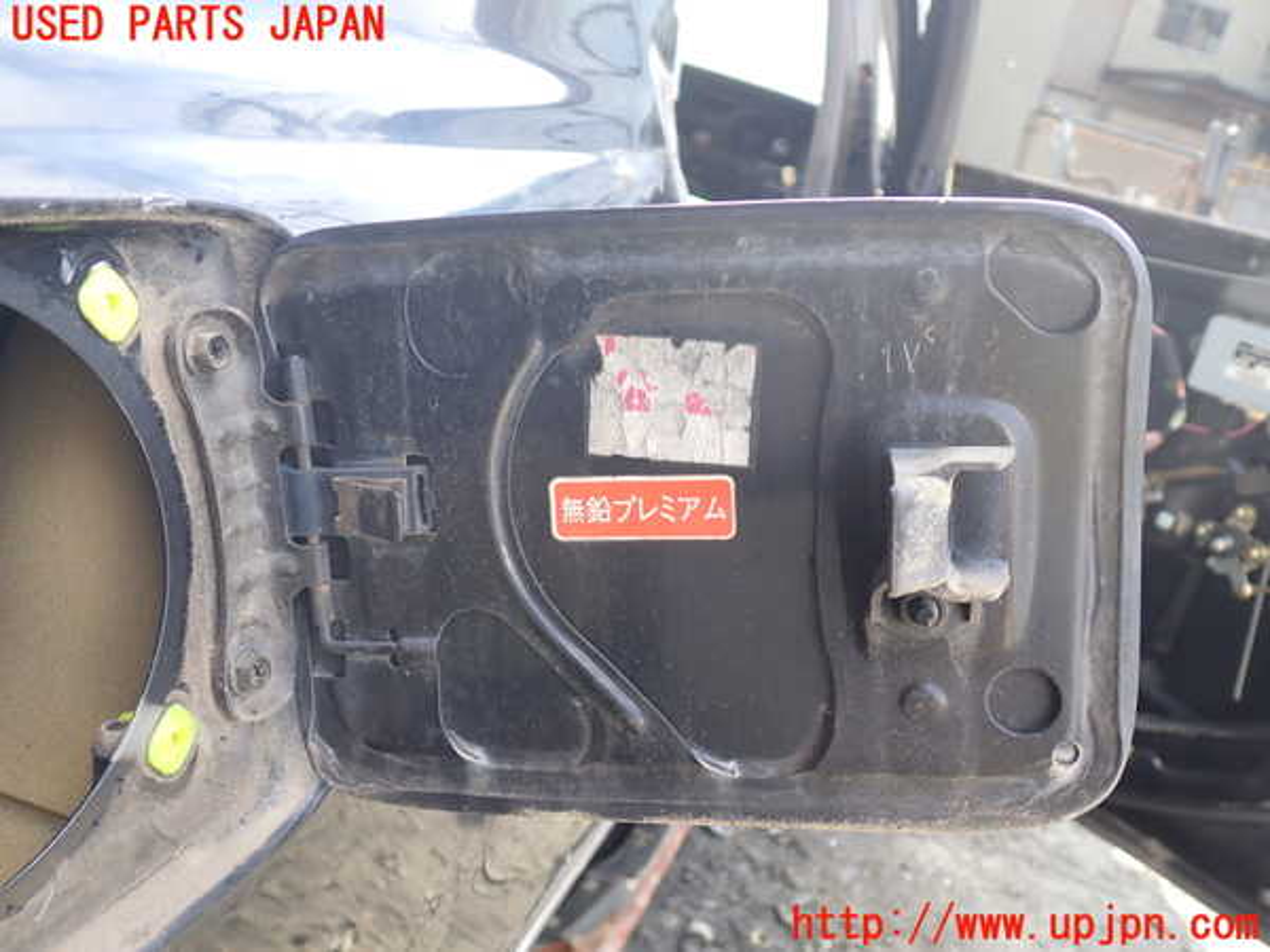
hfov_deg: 60.0
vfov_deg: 46.8
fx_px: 1101
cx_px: 635
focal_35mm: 30
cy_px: 476
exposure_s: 1/100
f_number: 2.3
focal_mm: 5.4
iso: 100
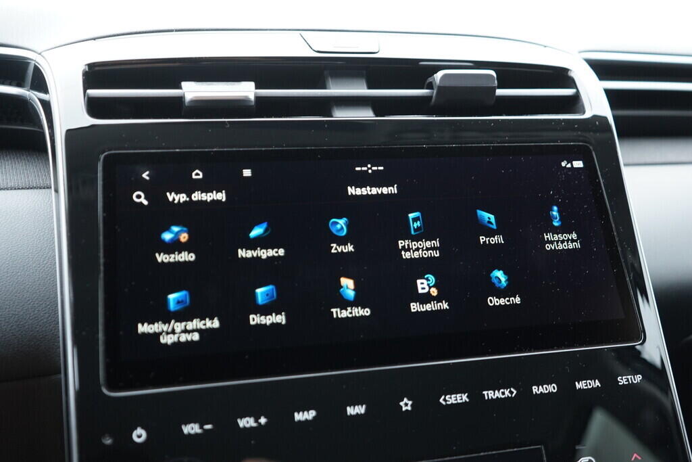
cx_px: 346
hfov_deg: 53.1
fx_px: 692
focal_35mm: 36
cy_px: 231
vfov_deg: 36.9
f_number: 2.8
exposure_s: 1/40
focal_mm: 24
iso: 500
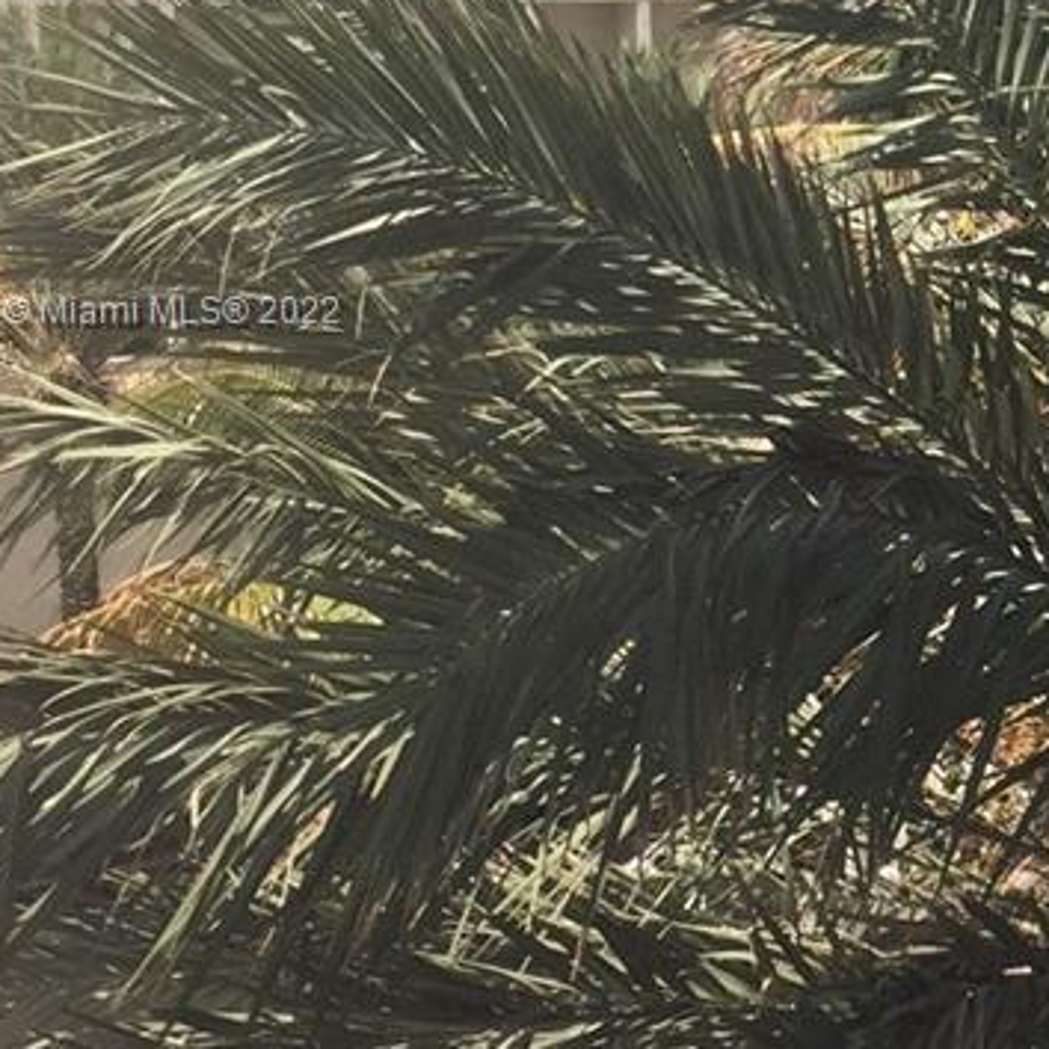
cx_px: 1132
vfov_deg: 19.9
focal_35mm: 87
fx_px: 2983
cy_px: 314
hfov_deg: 19.2
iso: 32
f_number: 2.2
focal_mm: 4.15
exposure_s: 1/1236
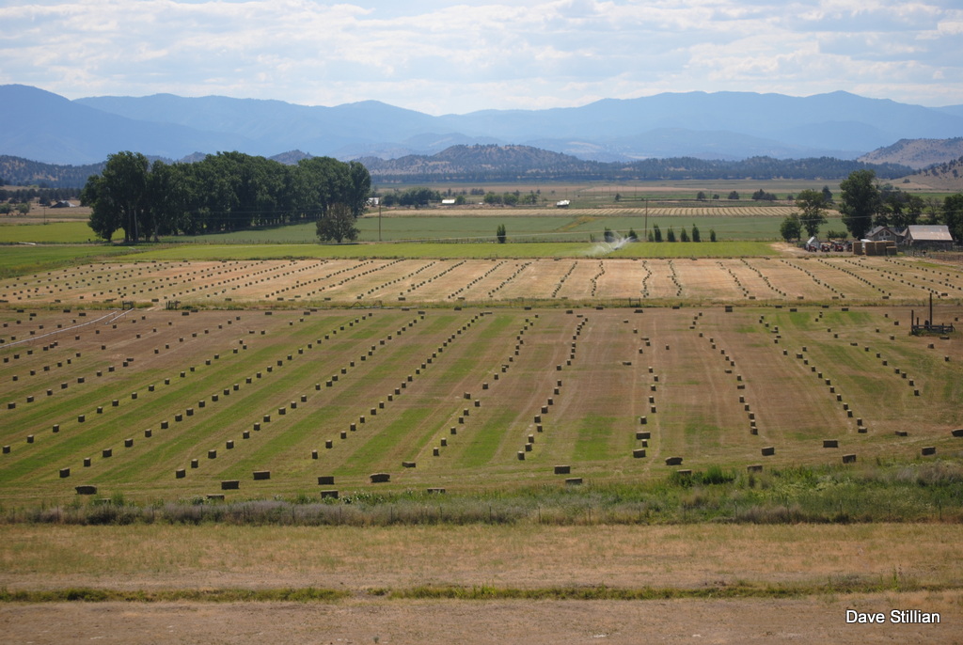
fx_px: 2210
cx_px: 482
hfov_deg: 24.6
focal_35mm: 82
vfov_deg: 16.6
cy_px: 322
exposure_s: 1/1000
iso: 100
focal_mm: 55
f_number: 4
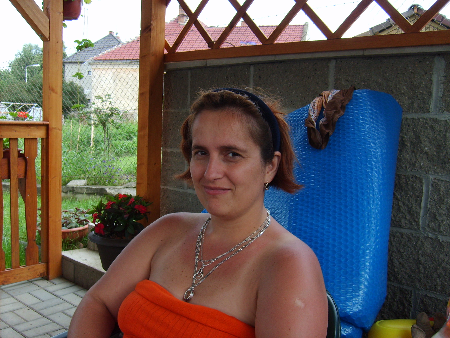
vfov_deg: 40.7
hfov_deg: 52.6
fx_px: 455
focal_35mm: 35
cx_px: 225
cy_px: 169
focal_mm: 5.8
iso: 50
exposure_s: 1/125
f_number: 2.8
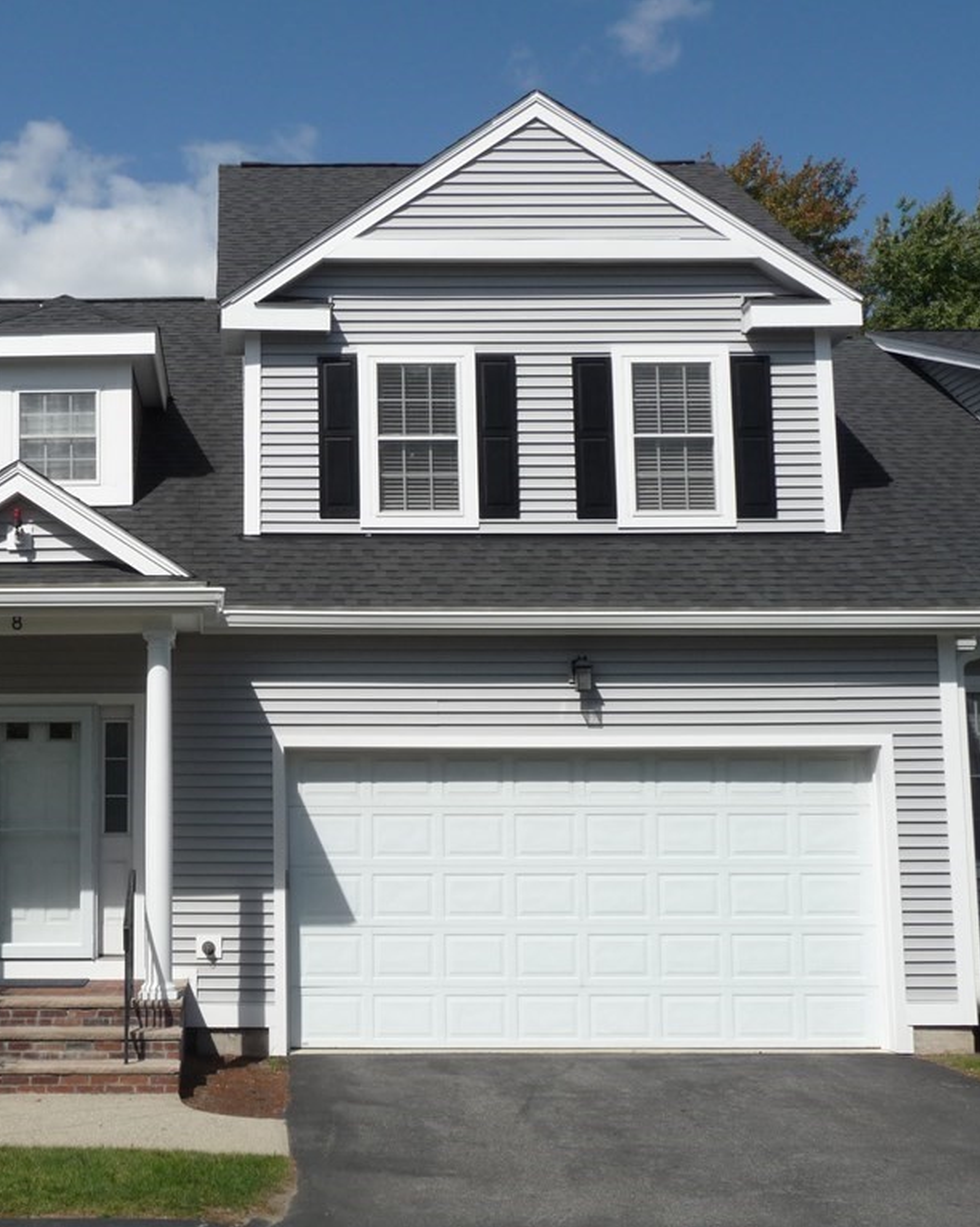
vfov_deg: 39.6
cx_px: 219
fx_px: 1705
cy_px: 614
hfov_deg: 31.4
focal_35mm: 47
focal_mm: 6
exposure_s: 1/320
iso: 100
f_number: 9
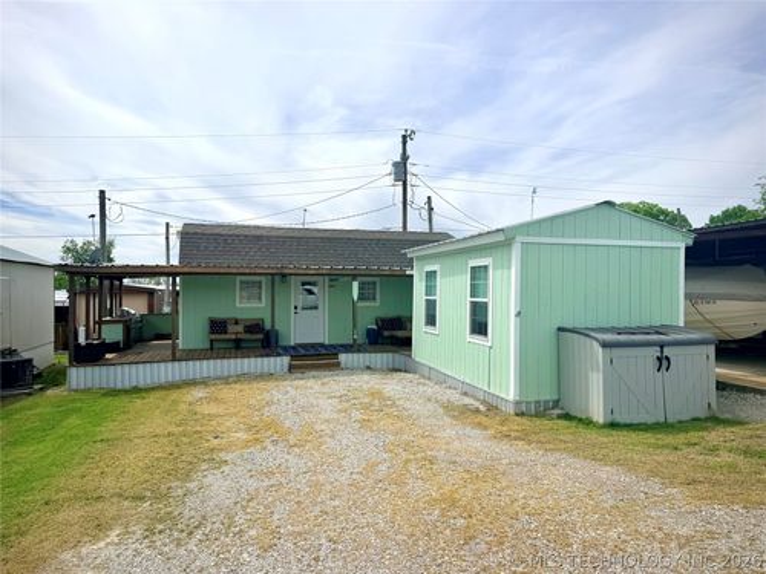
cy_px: 287
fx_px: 531
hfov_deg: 71.6
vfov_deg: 56.8
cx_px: 383
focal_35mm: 24
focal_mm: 6.76
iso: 80
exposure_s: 1/10309
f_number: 1.78
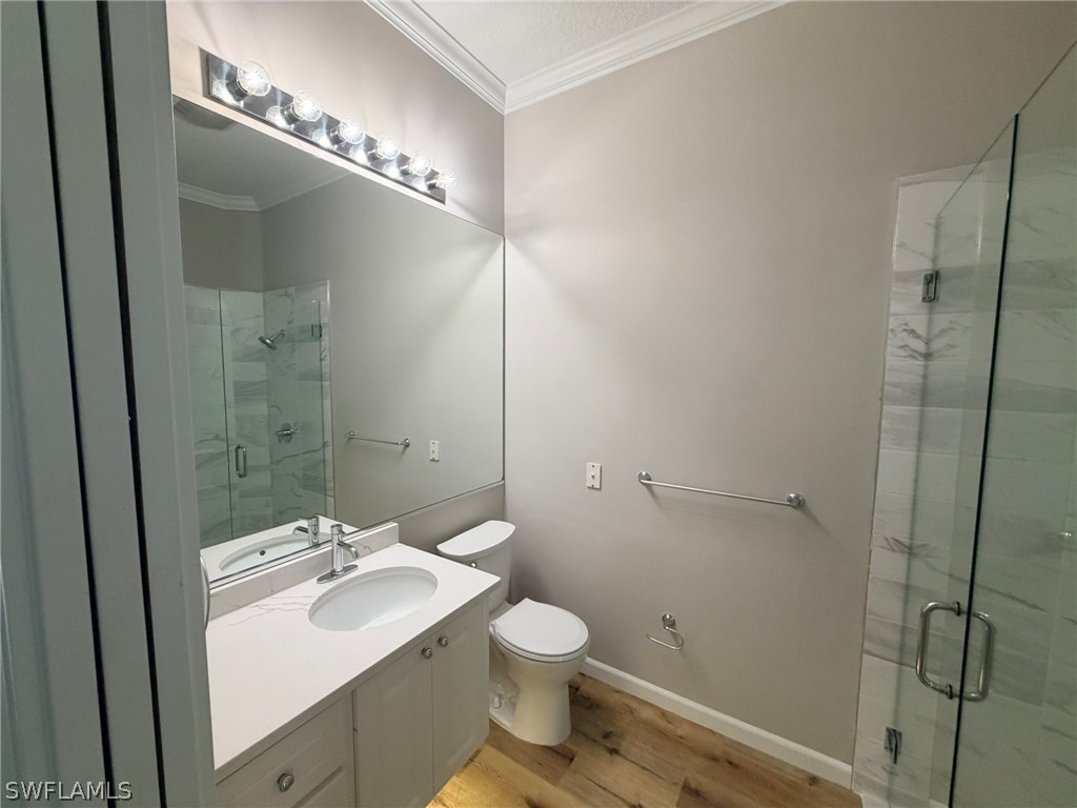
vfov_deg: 85.7
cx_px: 538
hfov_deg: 102.1
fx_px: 436
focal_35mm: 14
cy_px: 404
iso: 200
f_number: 2.2
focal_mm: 2.22
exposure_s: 1/120
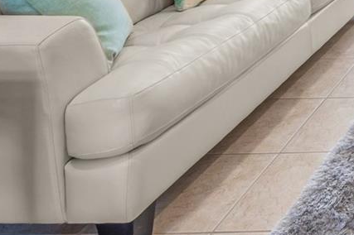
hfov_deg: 23.1
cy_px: -187
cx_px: 592
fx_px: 590
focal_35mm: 60
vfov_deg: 18.0
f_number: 6.3
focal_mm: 16
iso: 250
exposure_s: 1/4
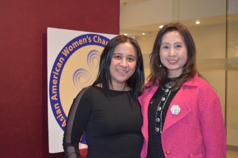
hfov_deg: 35.1
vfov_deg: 23.8
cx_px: 119
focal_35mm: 57
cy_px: 79
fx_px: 377
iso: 1400
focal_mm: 38
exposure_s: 1/60
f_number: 4.8
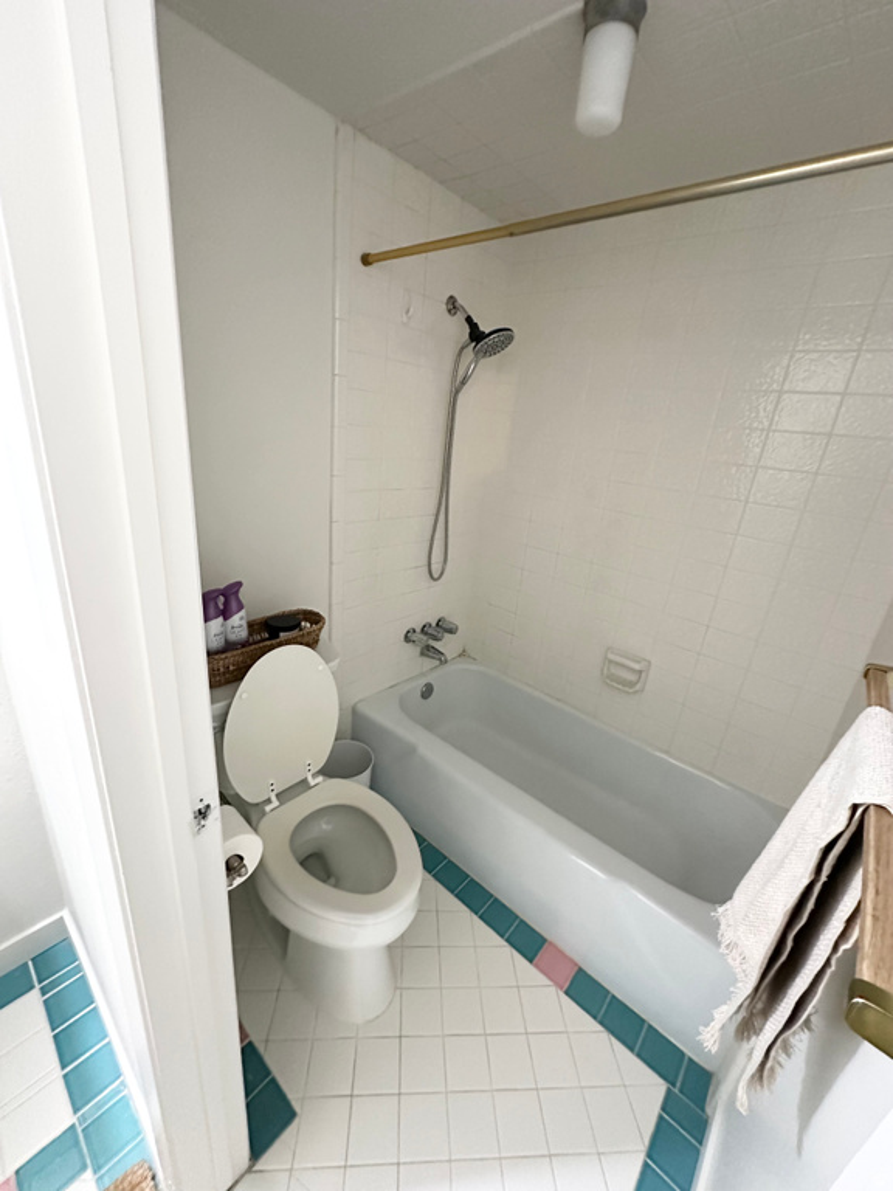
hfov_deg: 85.7
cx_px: 446
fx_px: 482
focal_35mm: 14
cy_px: 596
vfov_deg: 102.1
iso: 1250
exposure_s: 1/60
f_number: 2.2
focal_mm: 2.22
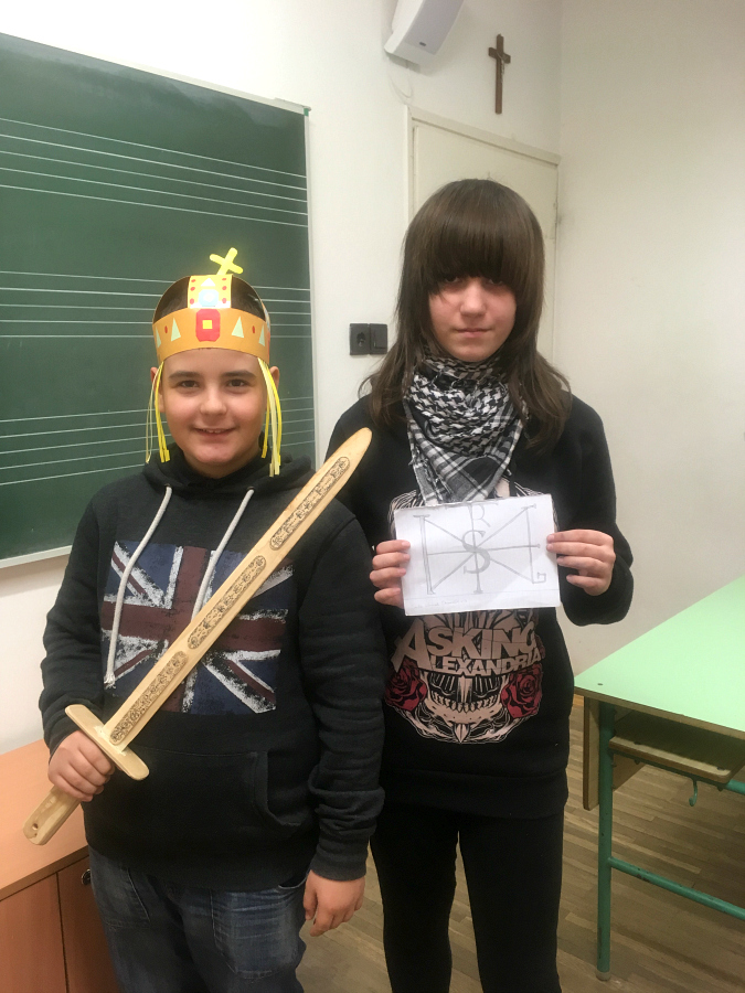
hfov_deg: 48.2
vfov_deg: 61.7
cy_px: 496
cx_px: 372
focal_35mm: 29
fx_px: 832
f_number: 2.2
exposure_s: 1/33
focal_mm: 4.15
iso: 100
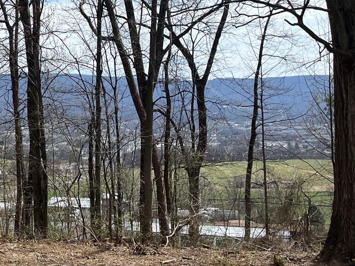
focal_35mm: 65
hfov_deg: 26.7
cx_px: -65
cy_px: 97
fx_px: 667
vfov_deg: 22.5
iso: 50
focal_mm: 5.1
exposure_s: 1/4149
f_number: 1.6
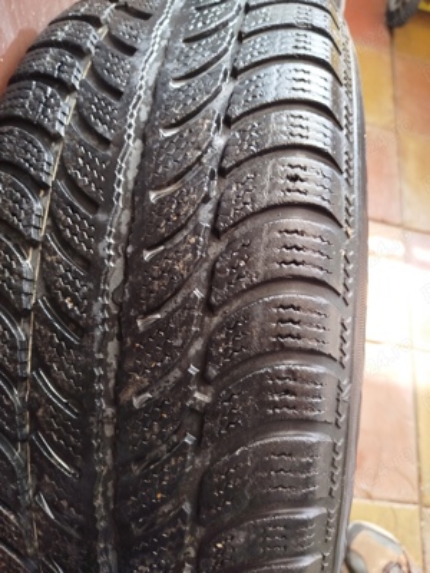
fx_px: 398
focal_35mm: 24
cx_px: 215
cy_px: 286
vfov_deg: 71.6
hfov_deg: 56.8
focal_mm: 5.31
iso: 50
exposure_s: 1/50
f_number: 1.7
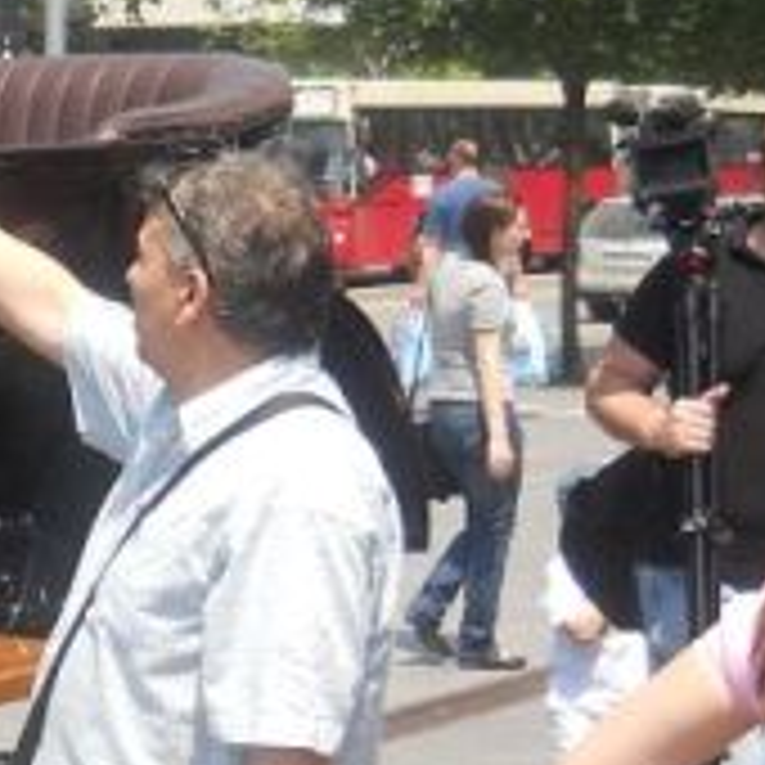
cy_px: 436
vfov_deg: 13.6
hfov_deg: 12.7
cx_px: -495
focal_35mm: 128
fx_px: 3200
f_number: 5.5
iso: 80
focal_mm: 6.72
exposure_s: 1/200
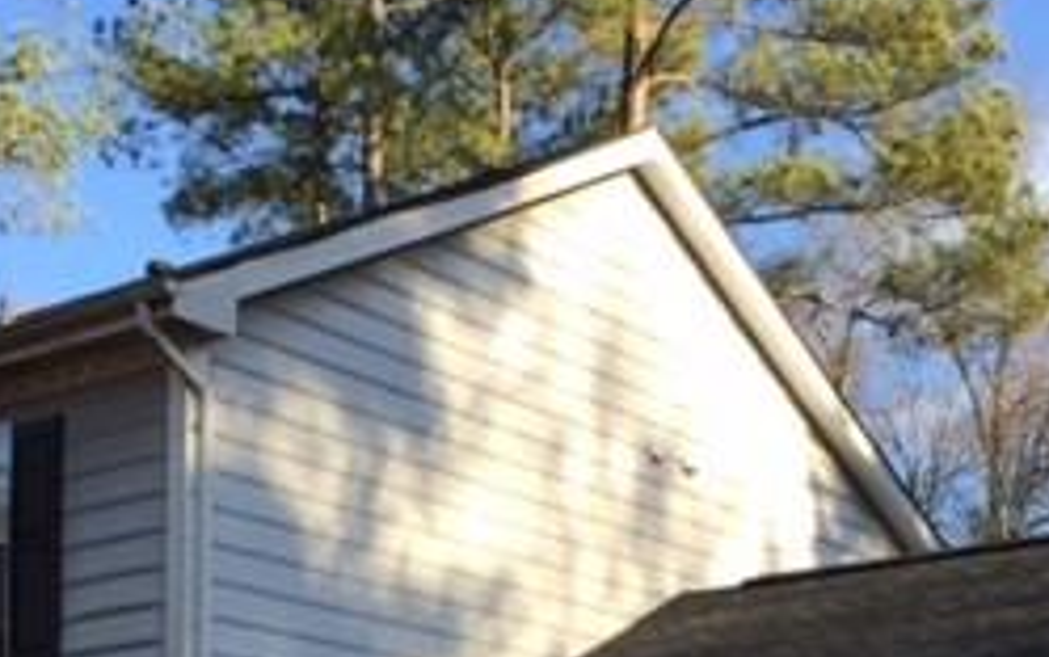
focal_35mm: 79
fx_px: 2260
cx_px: 421
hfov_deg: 26.1
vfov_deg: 15.7
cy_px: 876
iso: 32
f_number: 2.2
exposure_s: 1/527
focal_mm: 4.15
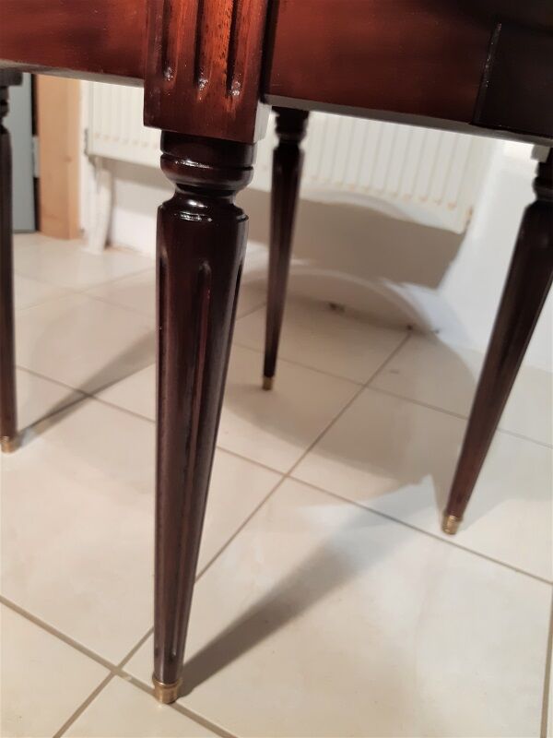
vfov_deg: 67.3
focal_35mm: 26
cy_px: 369
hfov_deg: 53.1
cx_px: 276
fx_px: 554
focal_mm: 3.93
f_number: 1.7
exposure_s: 1/50
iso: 100
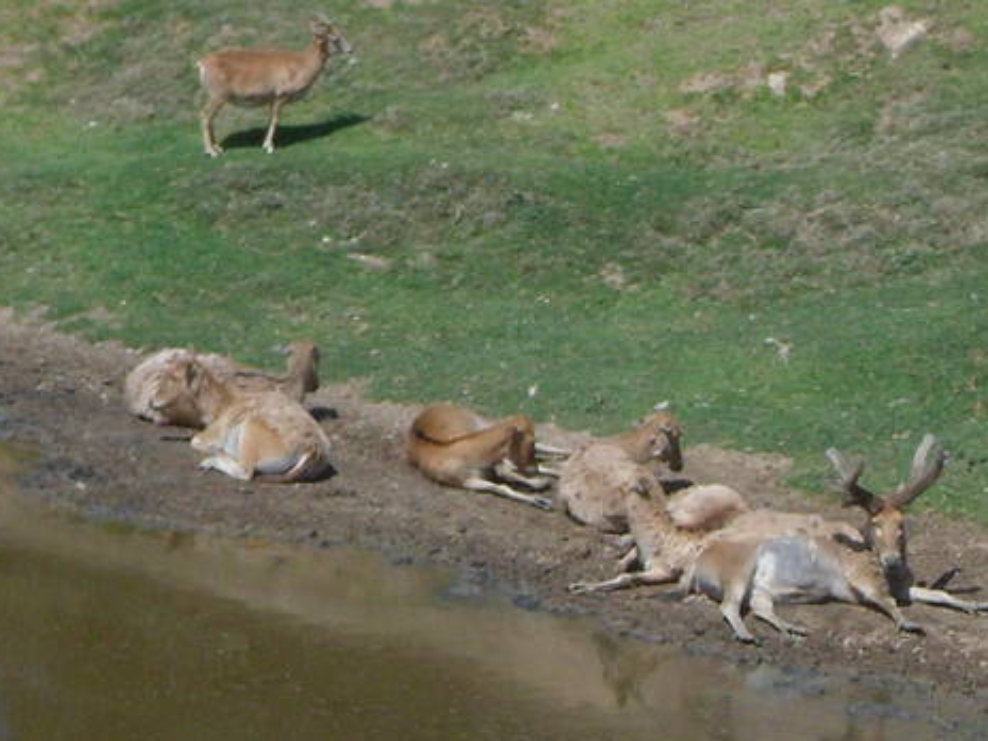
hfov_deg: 5.5
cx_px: 654
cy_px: 613
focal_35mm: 362
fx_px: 10332
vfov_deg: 4.1
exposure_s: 1/750
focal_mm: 17.7
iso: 80
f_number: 5.3
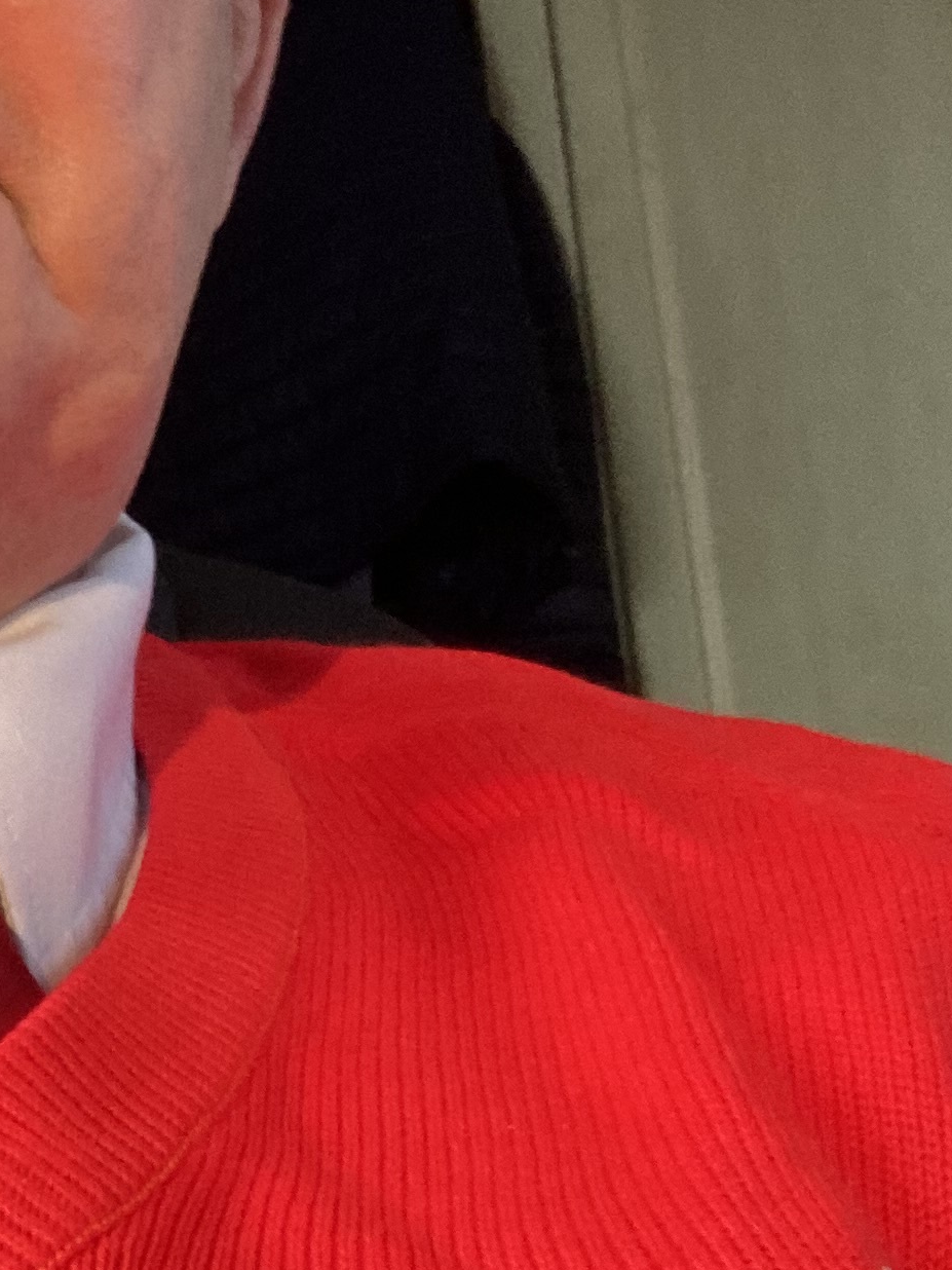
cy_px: 8
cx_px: -94
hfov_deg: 17.8
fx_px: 2934
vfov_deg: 23.4
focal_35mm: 80
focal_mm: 2.87
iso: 250
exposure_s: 1/33
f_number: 2.2
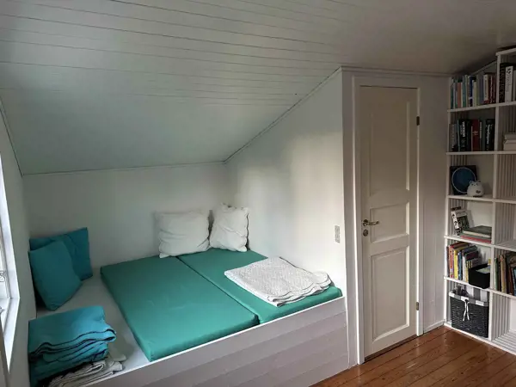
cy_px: 194
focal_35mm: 24
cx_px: 258
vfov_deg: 56.8
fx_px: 358
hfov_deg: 71.6
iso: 320
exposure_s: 1/60
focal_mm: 6.86
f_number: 1.78
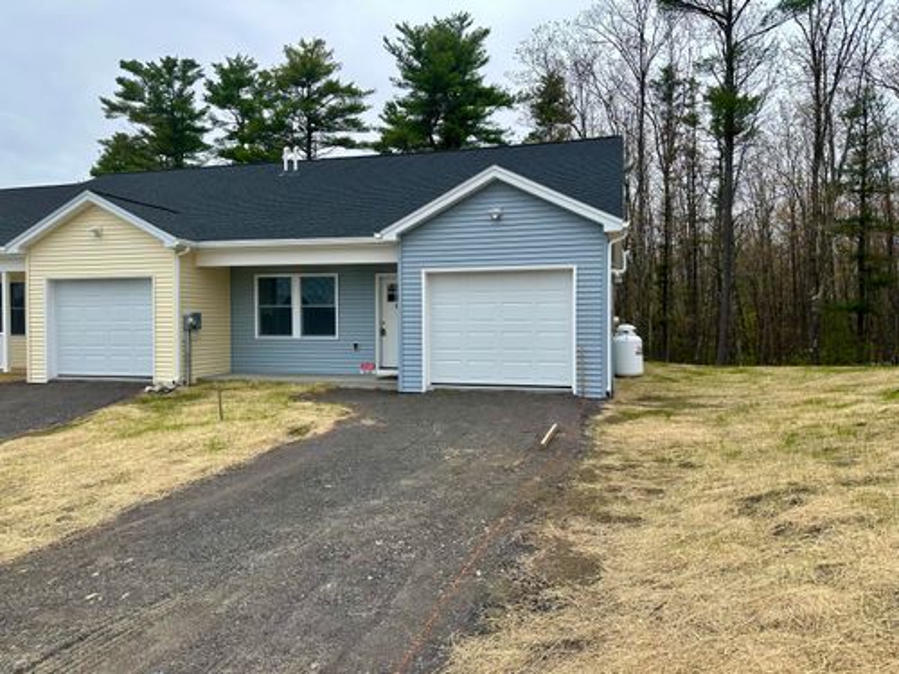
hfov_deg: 71.6
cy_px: 337
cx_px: 450
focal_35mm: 24
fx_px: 623
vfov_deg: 56.8
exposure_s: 1/1144
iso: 80
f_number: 1.78
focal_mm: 6.86
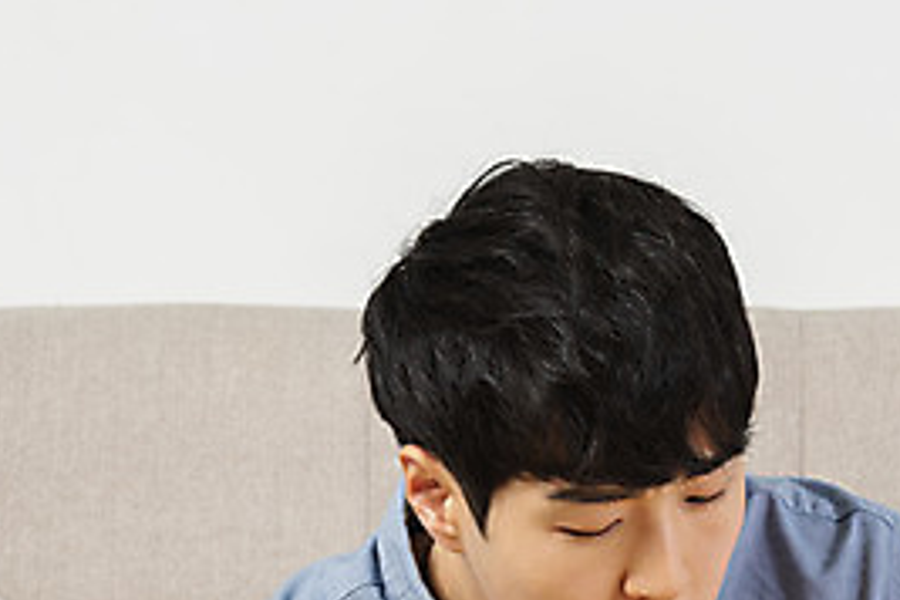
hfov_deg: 6.8
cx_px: 447
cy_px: 526
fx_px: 7574
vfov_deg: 4.5
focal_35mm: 303
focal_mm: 135
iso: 100
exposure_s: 1/125
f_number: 13
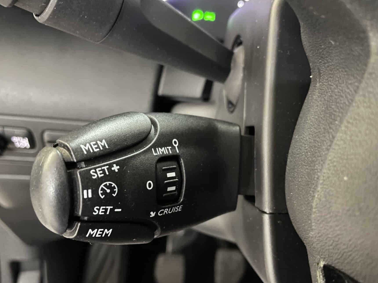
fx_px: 338
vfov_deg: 45.2
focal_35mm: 31
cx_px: 200
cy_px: 168
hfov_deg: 58.3
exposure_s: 1/10
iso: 400
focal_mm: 4.2
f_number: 1.6
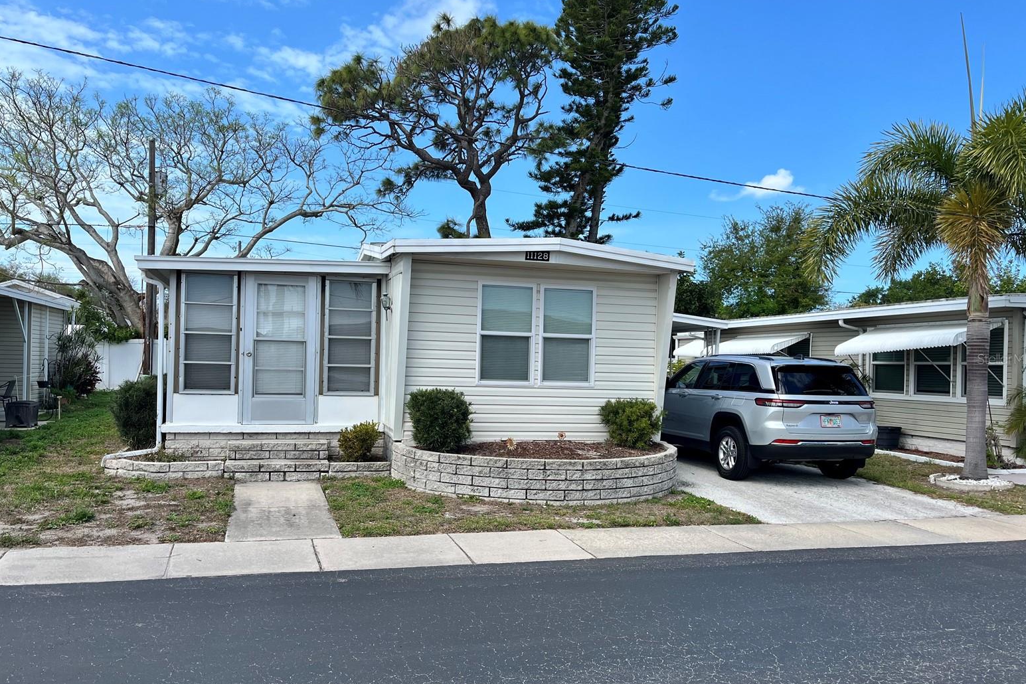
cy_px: 359
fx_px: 798
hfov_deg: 65.5
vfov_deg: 46.4
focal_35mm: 28
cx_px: 509
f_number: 1.6
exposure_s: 1/2825
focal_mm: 5.1
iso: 50
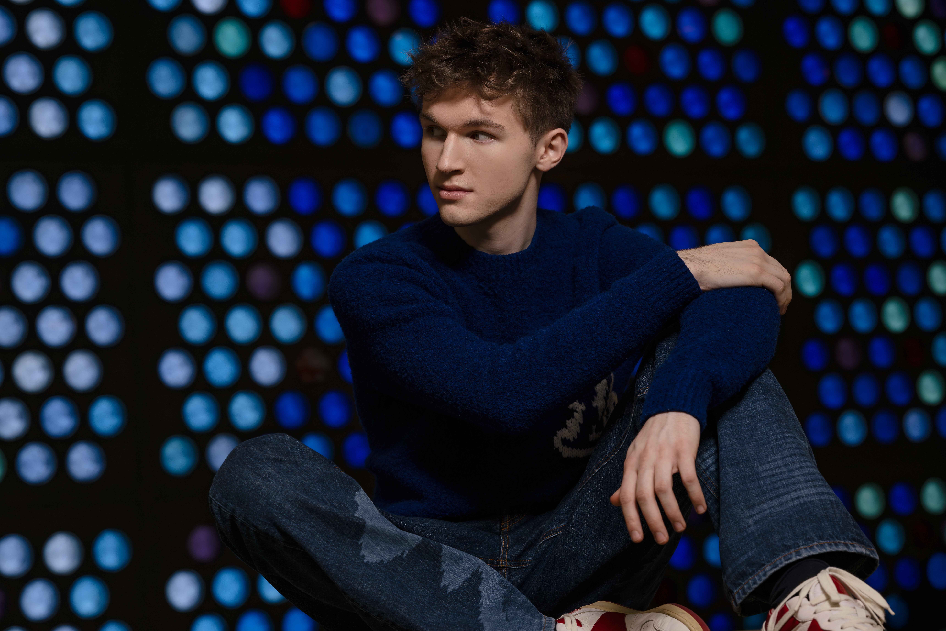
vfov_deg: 16.1
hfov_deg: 23.9
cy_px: 316
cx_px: 473
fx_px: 2233
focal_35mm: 85
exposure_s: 1/125
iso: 320
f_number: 5.6
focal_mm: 85
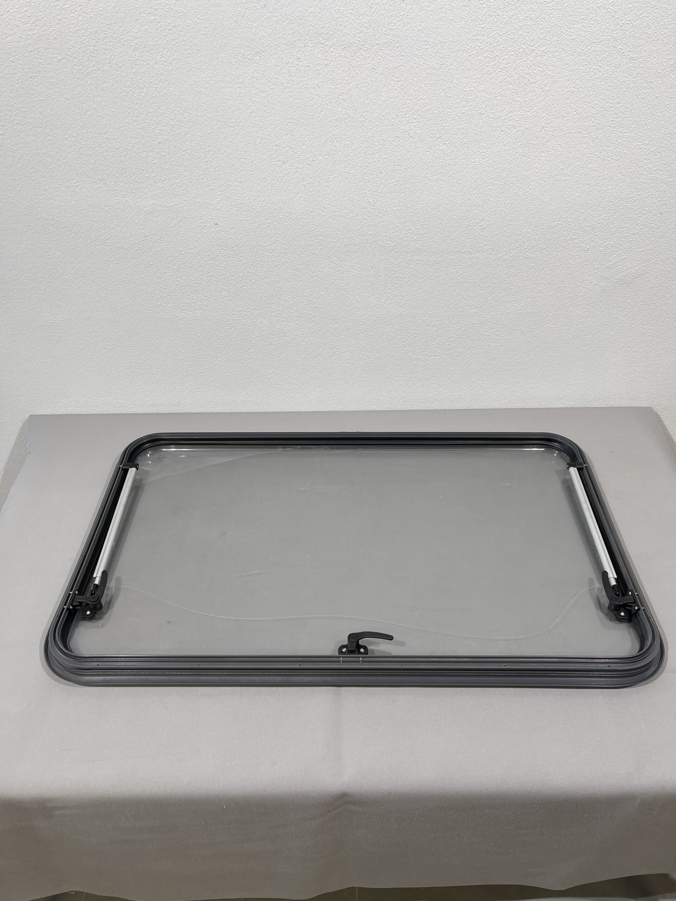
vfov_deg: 67.3
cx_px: 338
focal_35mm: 26
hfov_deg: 53.1
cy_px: 450
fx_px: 677
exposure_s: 1/100
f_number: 1.6
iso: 40
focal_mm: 5.1
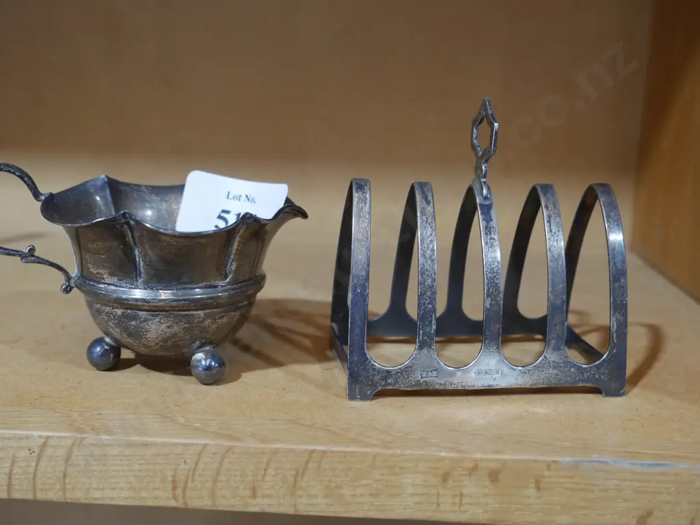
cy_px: 262
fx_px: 849
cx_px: 350
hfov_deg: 44.8
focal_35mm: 42
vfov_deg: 34.3
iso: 1600
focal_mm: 21
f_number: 5.3
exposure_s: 1/60
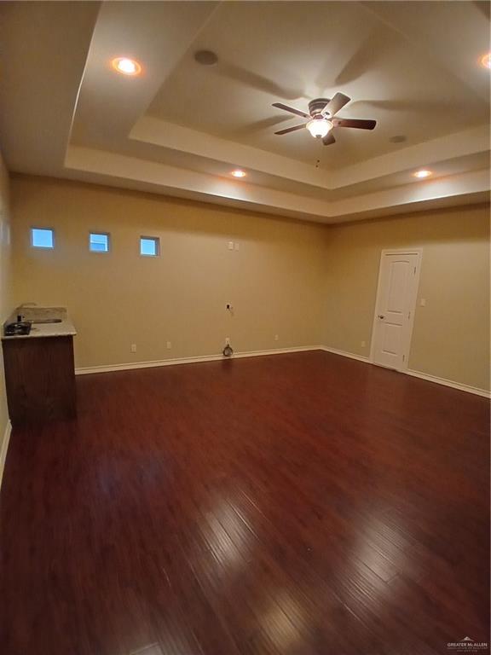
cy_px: 328
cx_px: 246
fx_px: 322
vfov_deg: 91.0
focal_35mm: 17
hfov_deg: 74.7
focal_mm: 1.4
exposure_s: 1/30
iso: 500
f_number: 2.2
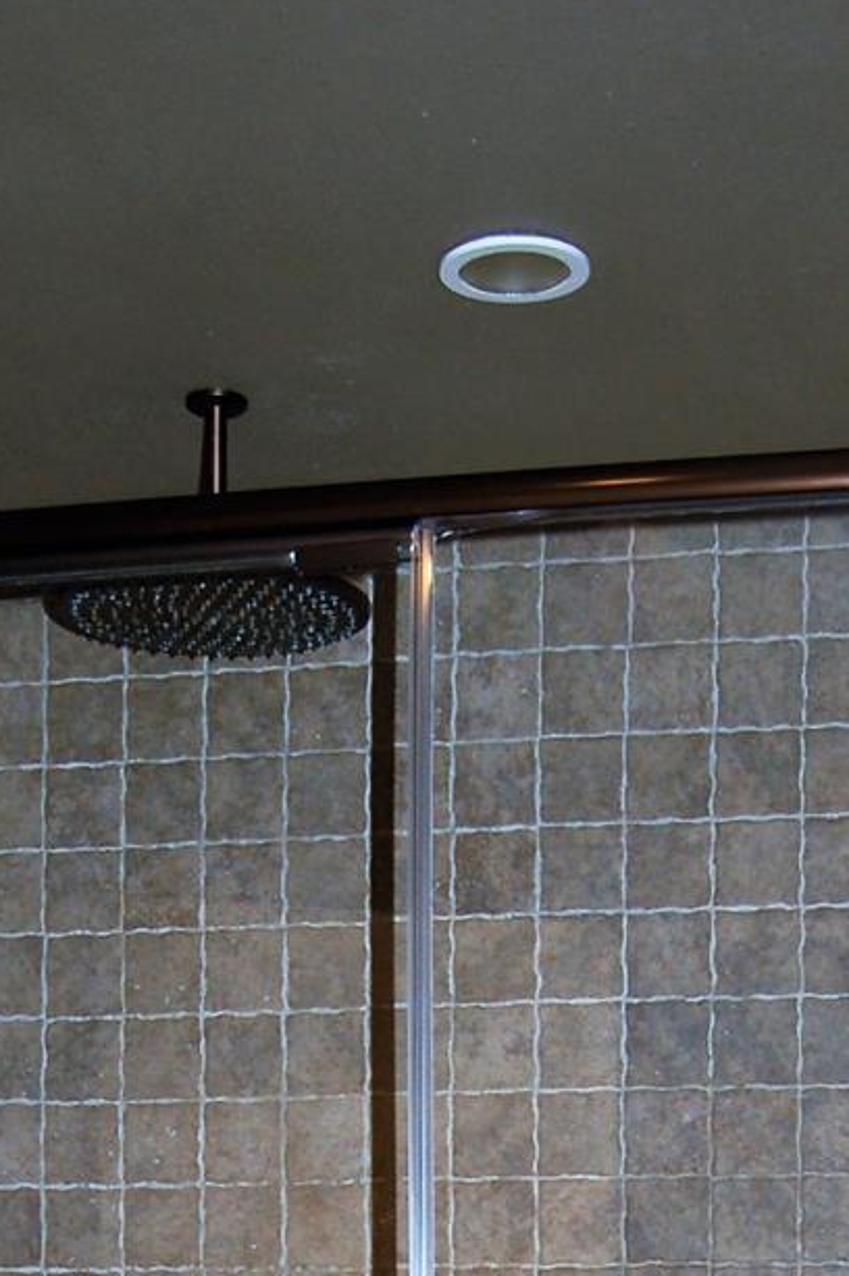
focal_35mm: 66
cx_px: 461
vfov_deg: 27.0
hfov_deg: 20.6
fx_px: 2337
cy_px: 1535
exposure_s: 1/60
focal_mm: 18
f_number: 3.5
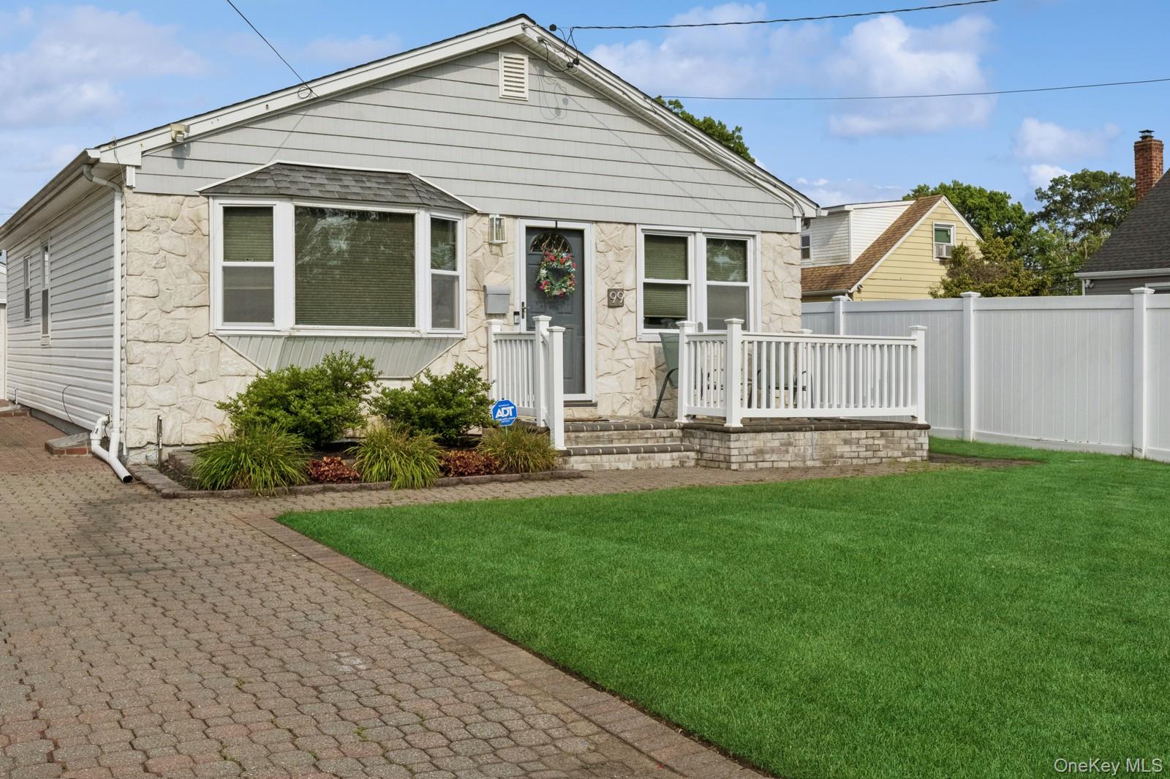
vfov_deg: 36.8
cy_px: 390
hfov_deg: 53.2
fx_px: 1169
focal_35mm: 36
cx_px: 585
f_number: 13
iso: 640
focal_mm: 24
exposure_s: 1/1600
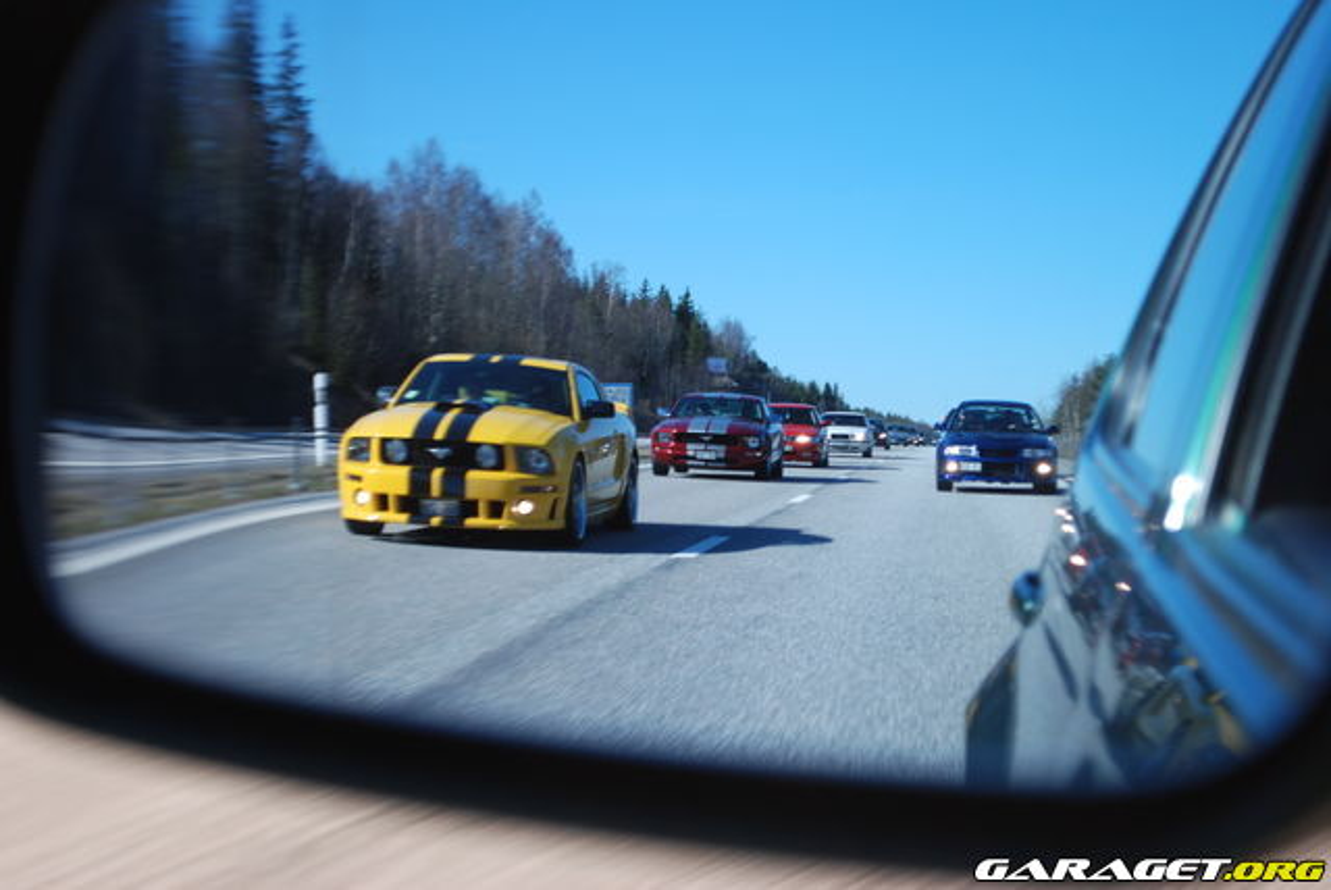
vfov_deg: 16.6
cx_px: 666
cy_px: 445
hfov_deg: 24.6
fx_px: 3053
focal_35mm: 82
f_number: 6.3
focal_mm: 55
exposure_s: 1/160
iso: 100
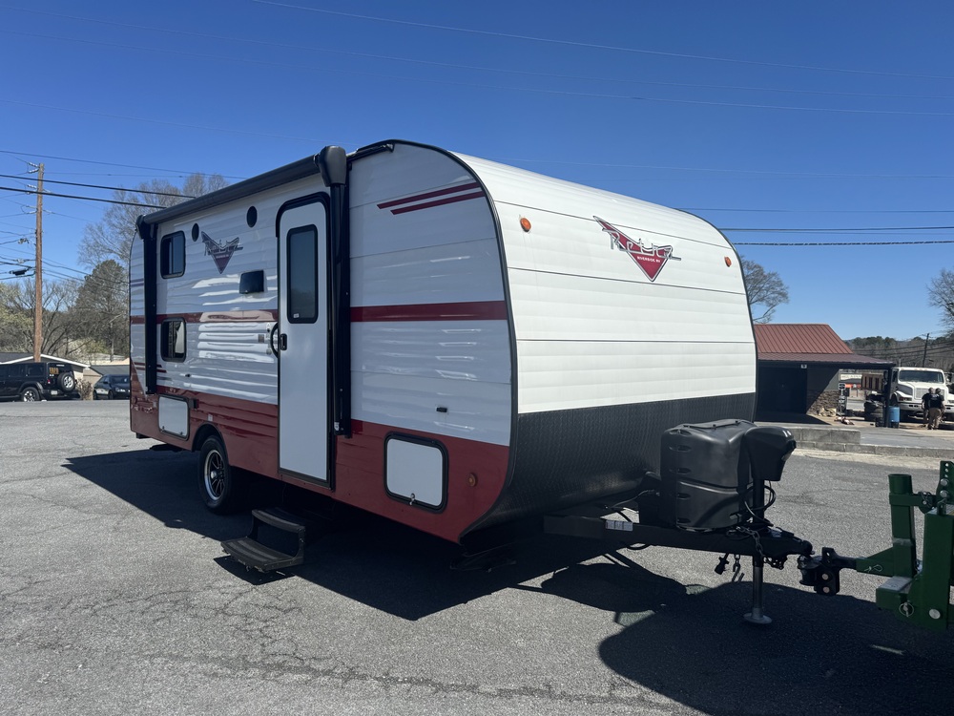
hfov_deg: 71.6
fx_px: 661
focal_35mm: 24
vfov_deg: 56.8
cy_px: 358
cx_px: 477
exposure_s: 1/5814
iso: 80
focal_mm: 6.76
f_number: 1.78
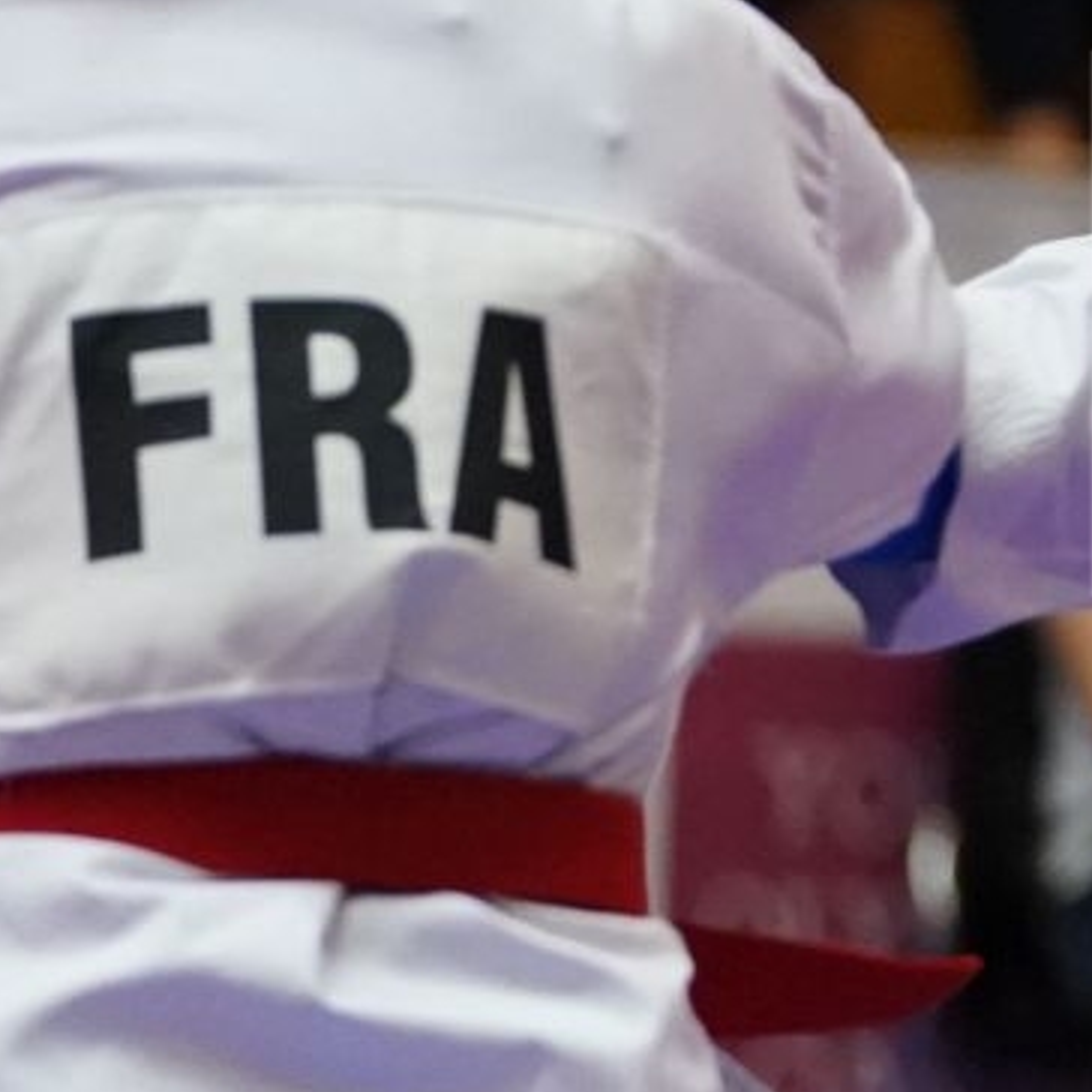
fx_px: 23092
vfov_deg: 2.7
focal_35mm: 647
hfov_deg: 2.7
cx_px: 2388
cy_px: 324
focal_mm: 154
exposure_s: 1/1000
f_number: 2.8
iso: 6400
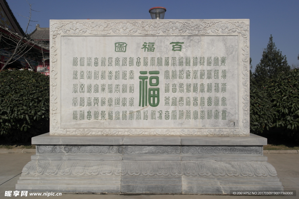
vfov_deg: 43.6
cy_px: 100
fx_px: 249
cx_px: 150
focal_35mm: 30
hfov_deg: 61.9
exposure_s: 1/1600
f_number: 5.6
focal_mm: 20
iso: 200
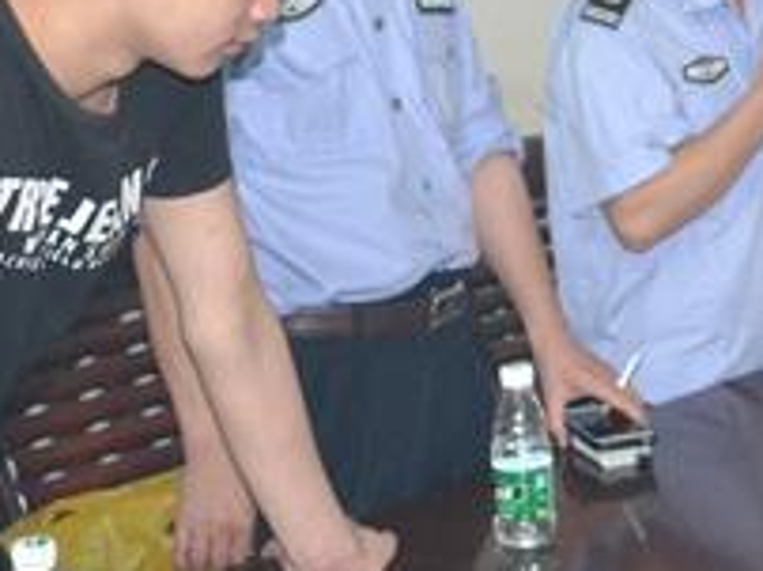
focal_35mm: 93
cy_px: 70
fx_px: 2047
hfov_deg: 20.5
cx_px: 733
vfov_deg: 15.7
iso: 3200
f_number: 3.8
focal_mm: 20
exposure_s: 1/60
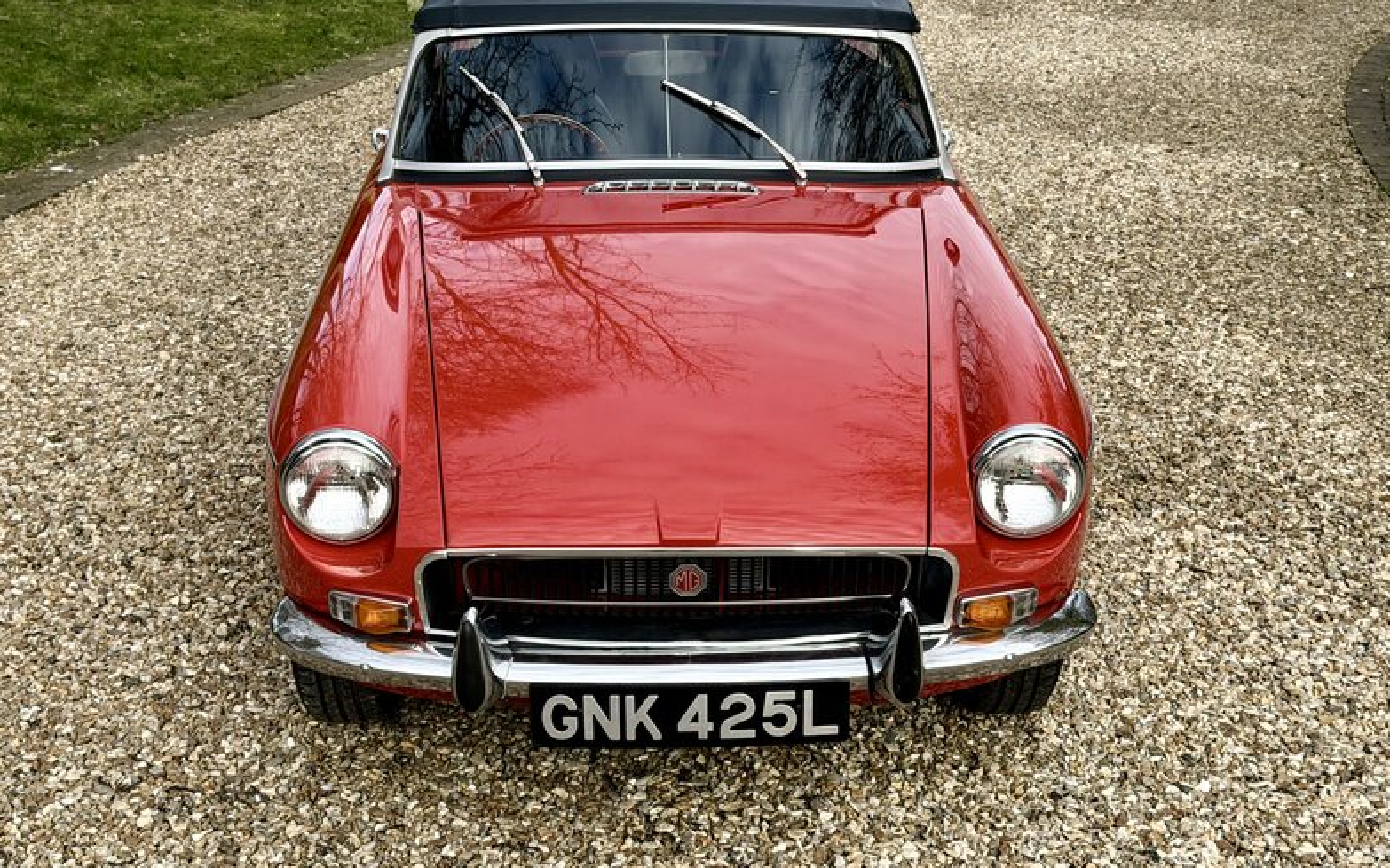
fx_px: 1969
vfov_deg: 24.8
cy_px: 492
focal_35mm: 52
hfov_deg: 38.9
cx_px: 701
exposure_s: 1/1377
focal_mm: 6.76
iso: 80
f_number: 1.78
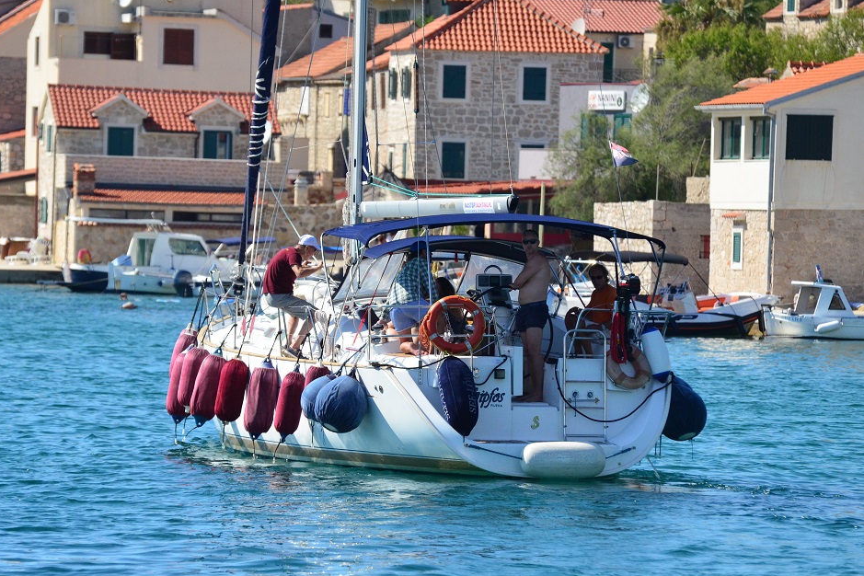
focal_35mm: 311
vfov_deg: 4.4
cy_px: 280
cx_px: 406
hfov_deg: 6.6
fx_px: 7452
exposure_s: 1/8000
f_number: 5.6
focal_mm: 195
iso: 1400
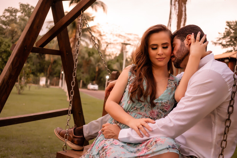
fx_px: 230
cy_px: 79
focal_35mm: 35
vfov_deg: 37.9
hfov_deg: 54.4
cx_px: 118
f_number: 3.2
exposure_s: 1/200
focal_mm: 35
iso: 2500
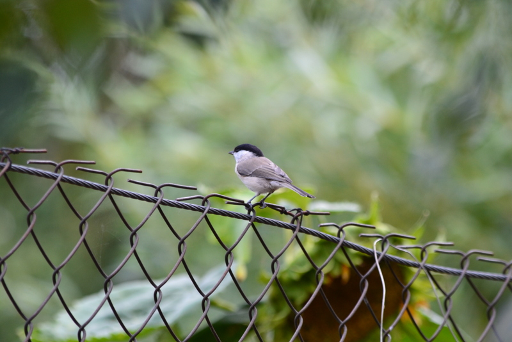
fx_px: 5548
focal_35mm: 390
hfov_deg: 5.3
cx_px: 256
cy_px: 171
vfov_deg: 3.5
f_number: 9
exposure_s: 1/160
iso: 400
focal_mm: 260
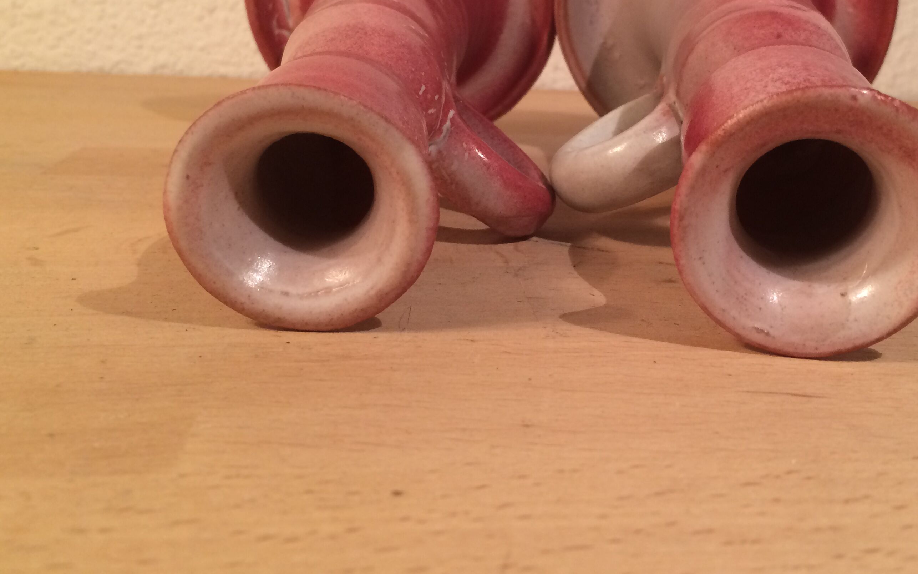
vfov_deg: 32.2
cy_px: 150
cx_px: 565
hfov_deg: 50.0
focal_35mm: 39
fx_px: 976
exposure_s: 1/33
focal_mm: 4.15
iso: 64
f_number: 2.2
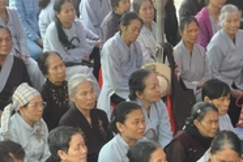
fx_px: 1060
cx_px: 247
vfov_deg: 8.5
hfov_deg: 12.9
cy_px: 267
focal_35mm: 157
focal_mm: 30
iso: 1600
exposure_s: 1/200
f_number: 7.1
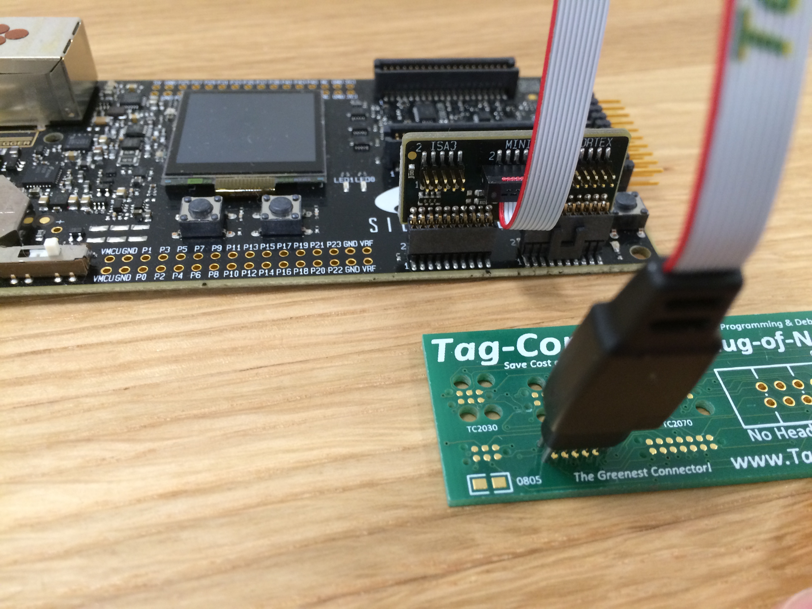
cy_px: 304
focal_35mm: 29
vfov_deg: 48.2
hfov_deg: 61.7
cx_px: 406
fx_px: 680
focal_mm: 4.15
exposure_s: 1/30
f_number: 2.2
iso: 125
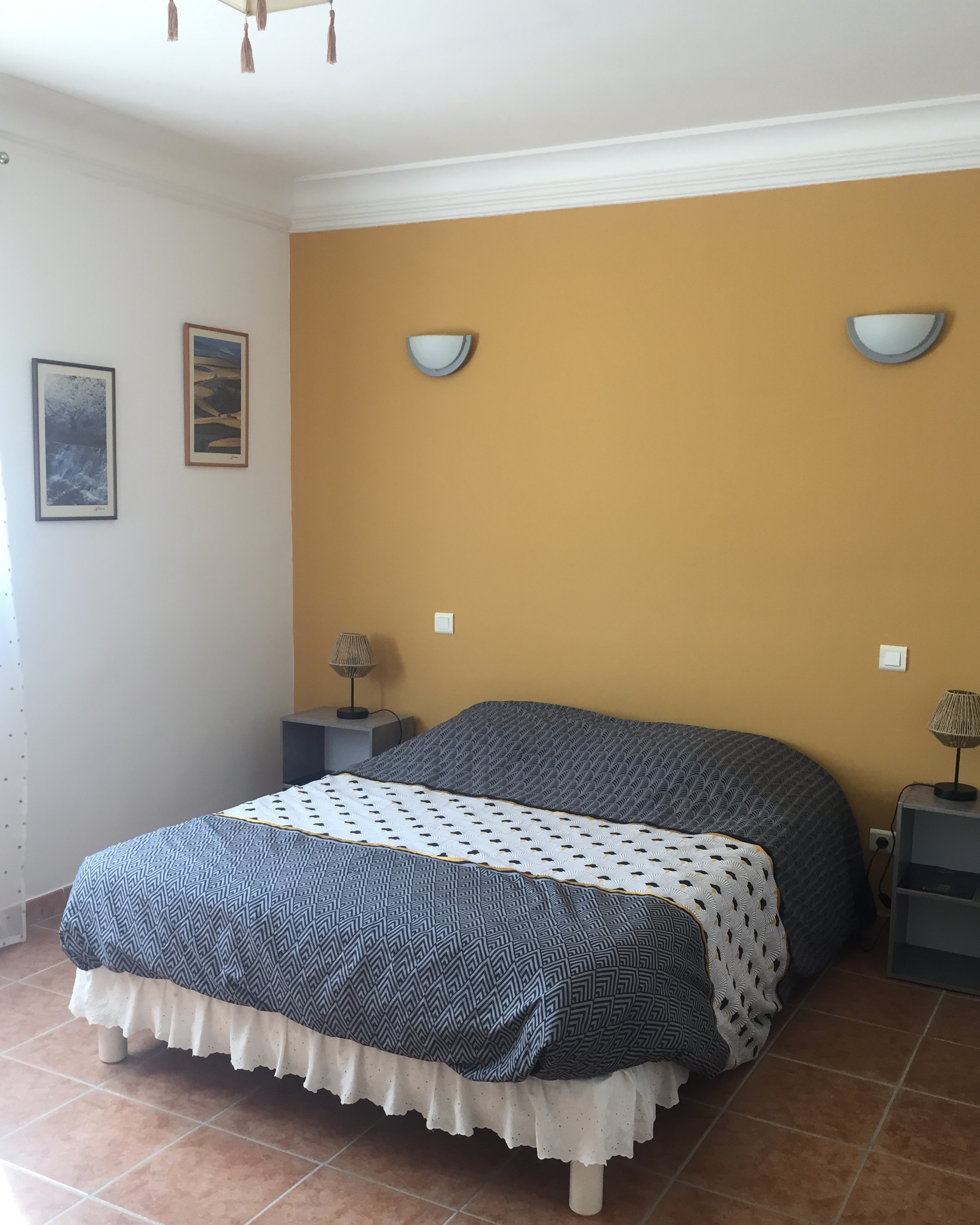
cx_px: 508
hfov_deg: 44.5
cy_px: 642
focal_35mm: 33
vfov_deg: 54.2
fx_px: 1196
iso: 32
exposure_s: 1/33
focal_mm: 4.15
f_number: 2.2
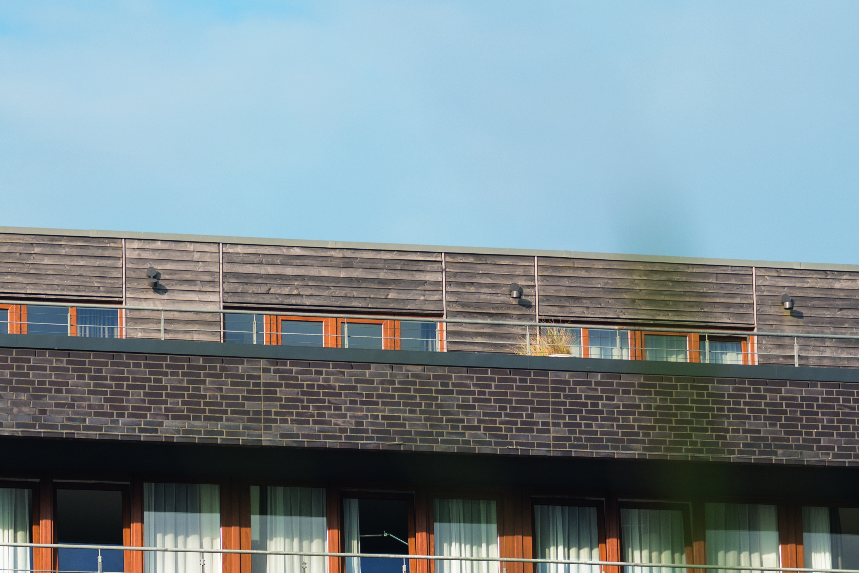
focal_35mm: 195
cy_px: 637
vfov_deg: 7.0
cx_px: 237
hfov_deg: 10.5
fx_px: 4653
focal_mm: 74
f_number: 3.8
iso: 100
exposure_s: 1/640
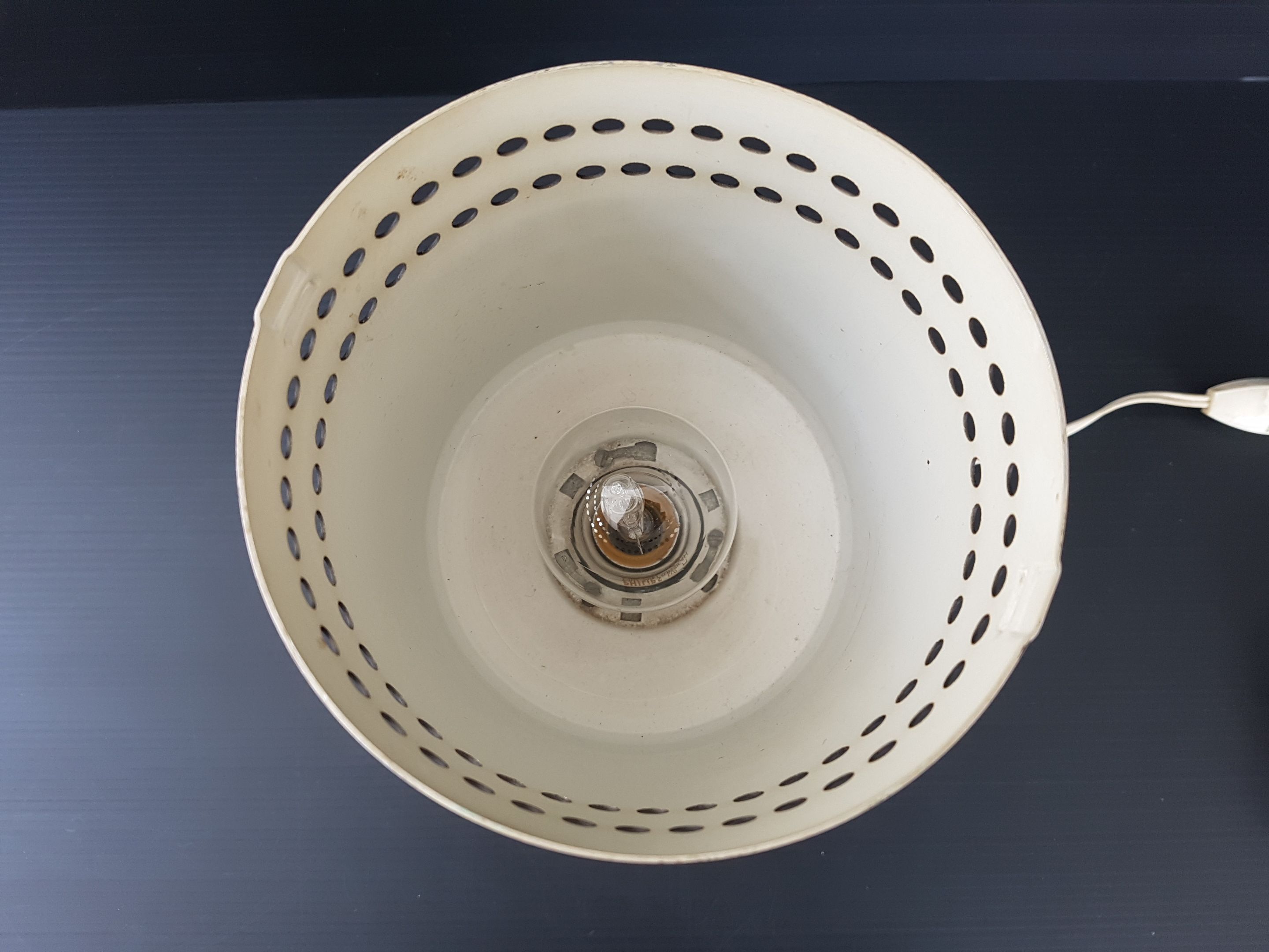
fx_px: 953
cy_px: 476
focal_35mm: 26
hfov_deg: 67.3
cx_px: 634
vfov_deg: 53.1
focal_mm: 4.2
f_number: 1.7
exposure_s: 1/100
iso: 100
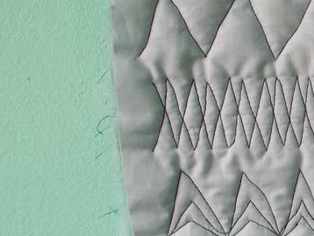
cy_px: 139
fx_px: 908
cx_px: 380
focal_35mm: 100
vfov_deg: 14.8
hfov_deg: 18.6
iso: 107
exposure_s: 1/30
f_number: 3.1
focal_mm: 6.3
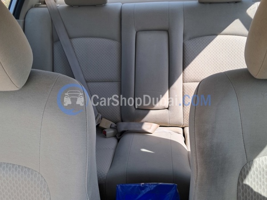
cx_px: 134
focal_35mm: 27
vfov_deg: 51.4
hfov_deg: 65.3
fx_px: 208
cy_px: 100
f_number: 1.8
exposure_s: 1/100
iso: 50
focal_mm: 4
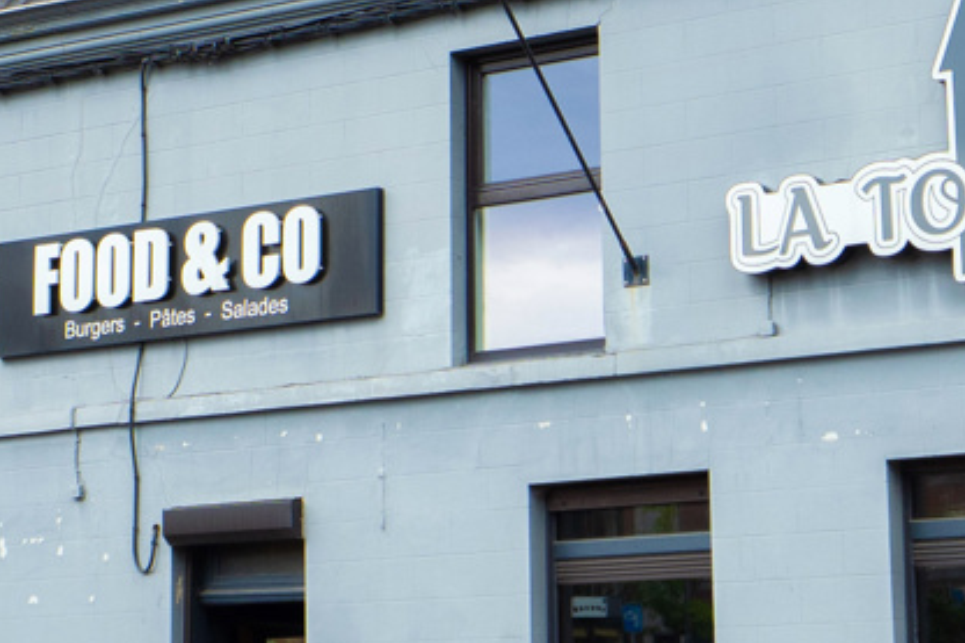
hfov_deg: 21.2
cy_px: 232
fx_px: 2572
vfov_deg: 14.2
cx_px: 643
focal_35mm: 96
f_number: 4
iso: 200
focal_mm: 12
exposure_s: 1/200
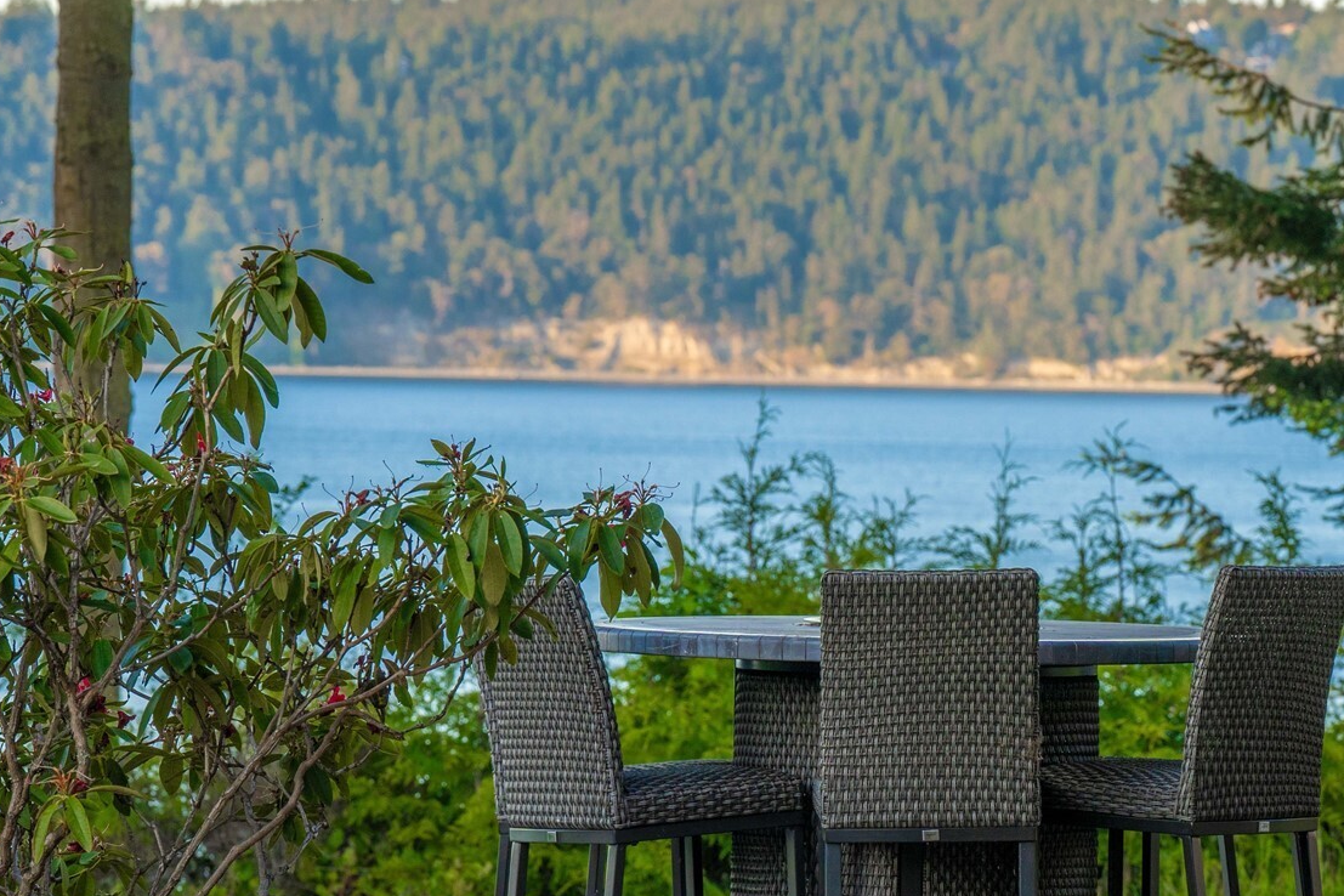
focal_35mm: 236
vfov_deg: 5.8
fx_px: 8810
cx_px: 976
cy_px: 546
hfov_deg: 8.7
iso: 1000
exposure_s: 1/200
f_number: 8
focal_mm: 154
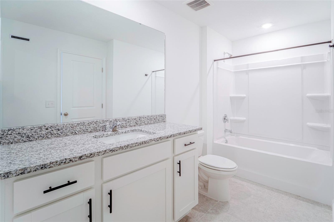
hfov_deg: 104.3
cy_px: 111
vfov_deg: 81.2
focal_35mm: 14
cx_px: 167
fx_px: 130
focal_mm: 14
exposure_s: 1/50
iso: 400
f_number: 22
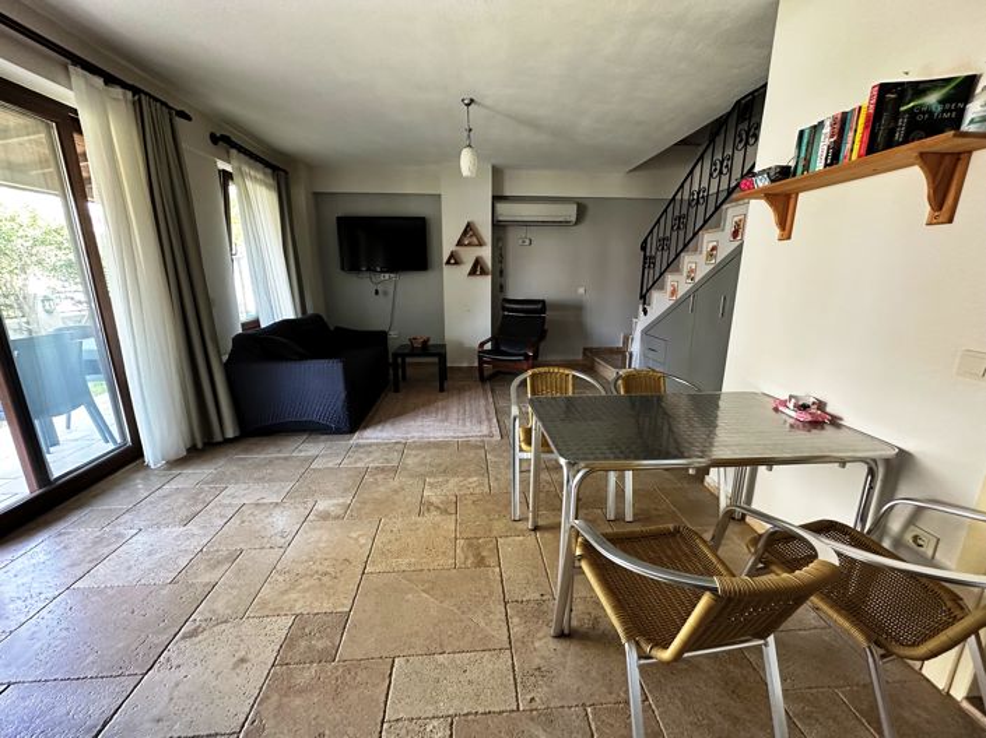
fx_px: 399
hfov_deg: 102.1
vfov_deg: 85.6
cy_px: 369
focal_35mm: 14
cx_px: 493
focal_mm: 2.22
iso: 400
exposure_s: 1/60
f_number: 2.2
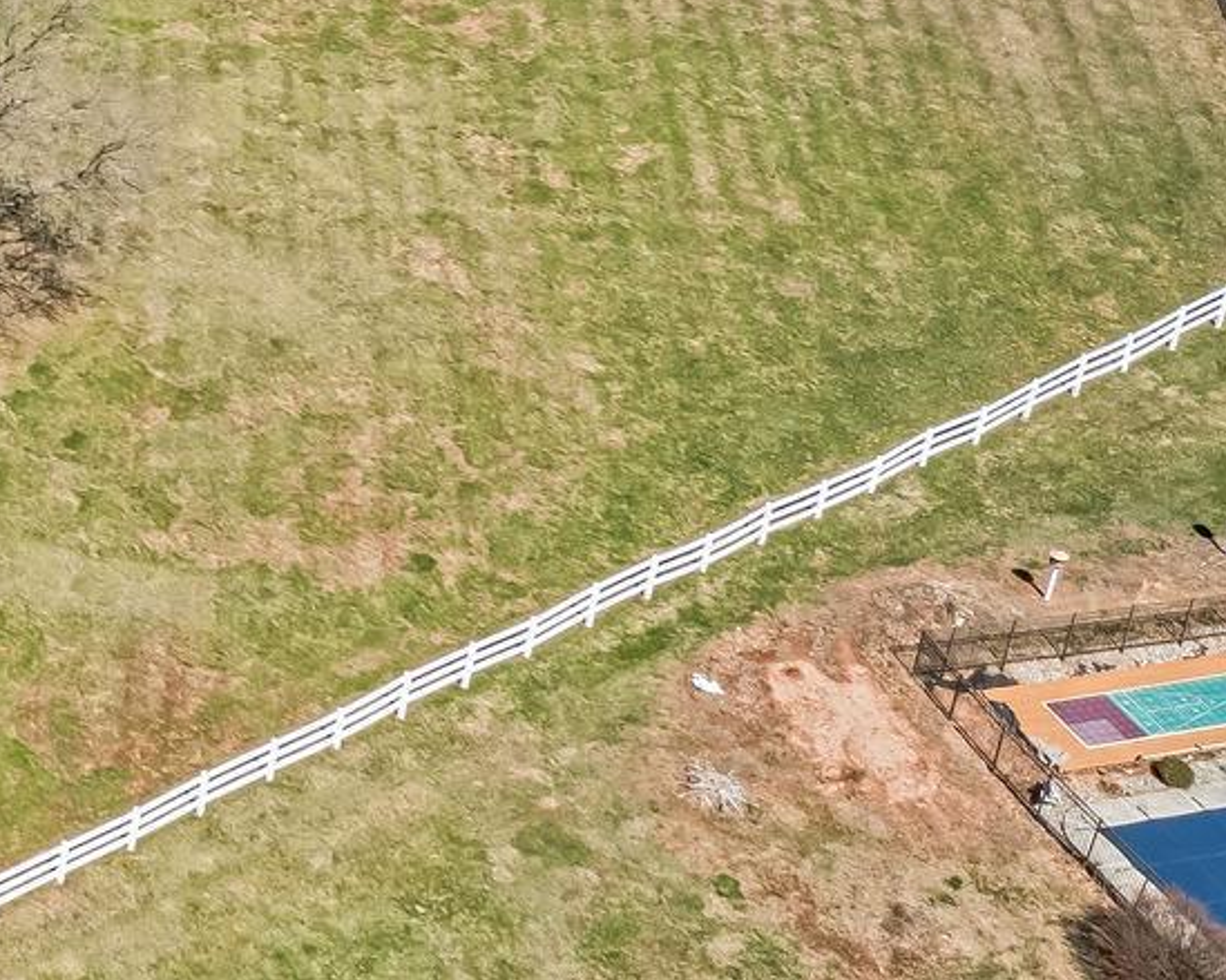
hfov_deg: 17.0
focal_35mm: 98
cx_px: -808
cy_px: -135
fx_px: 3555
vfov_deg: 15.2
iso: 100
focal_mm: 10.3
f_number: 5.6
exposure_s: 1/500
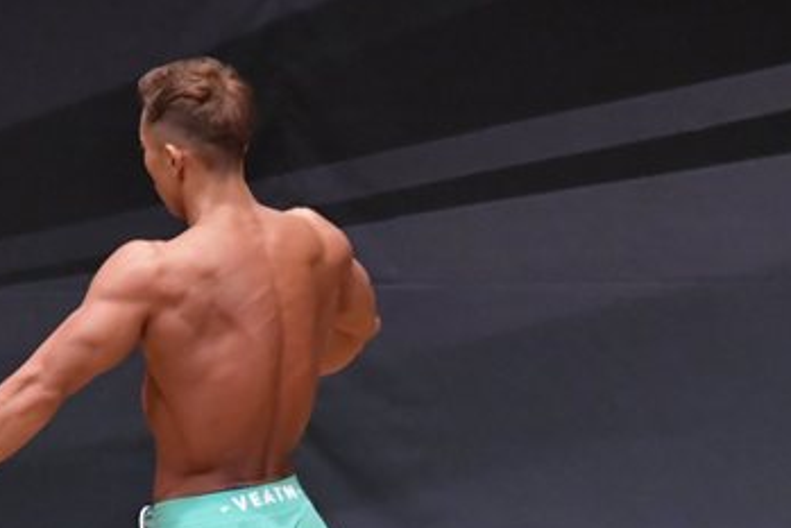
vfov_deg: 2.1
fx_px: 14617
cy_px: 526
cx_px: 65
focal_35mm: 665
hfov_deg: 3.1
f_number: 5.6
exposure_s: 1/400
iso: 6400
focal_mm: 200
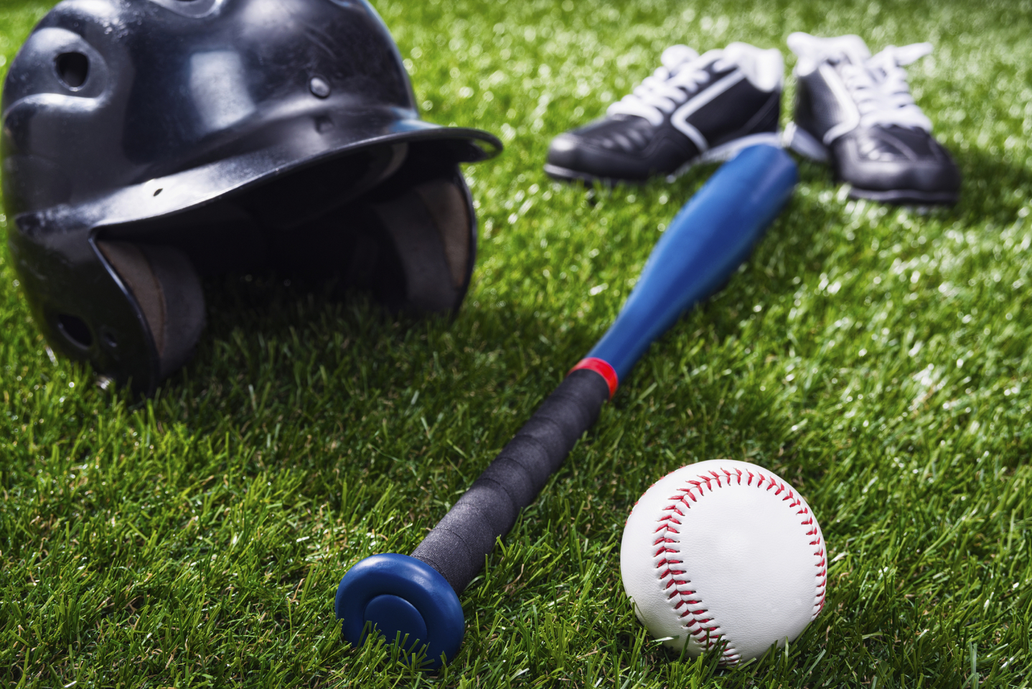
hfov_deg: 36.2
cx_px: 516
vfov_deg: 24.6
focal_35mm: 55
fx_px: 1577
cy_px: 344
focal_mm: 55
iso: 100
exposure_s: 1/160
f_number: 10
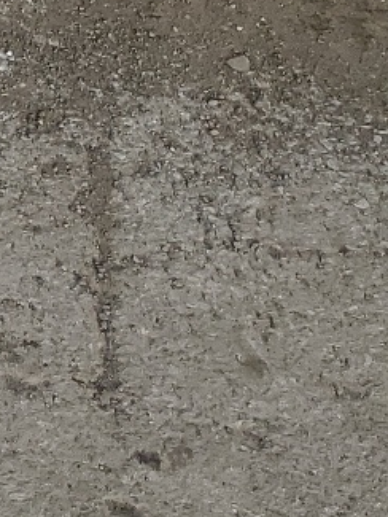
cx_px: -883
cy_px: -215
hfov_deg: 8.8
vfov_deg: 14.5
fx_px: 1912
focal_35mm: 128
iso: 50
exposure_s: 1/2000
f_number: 1.5
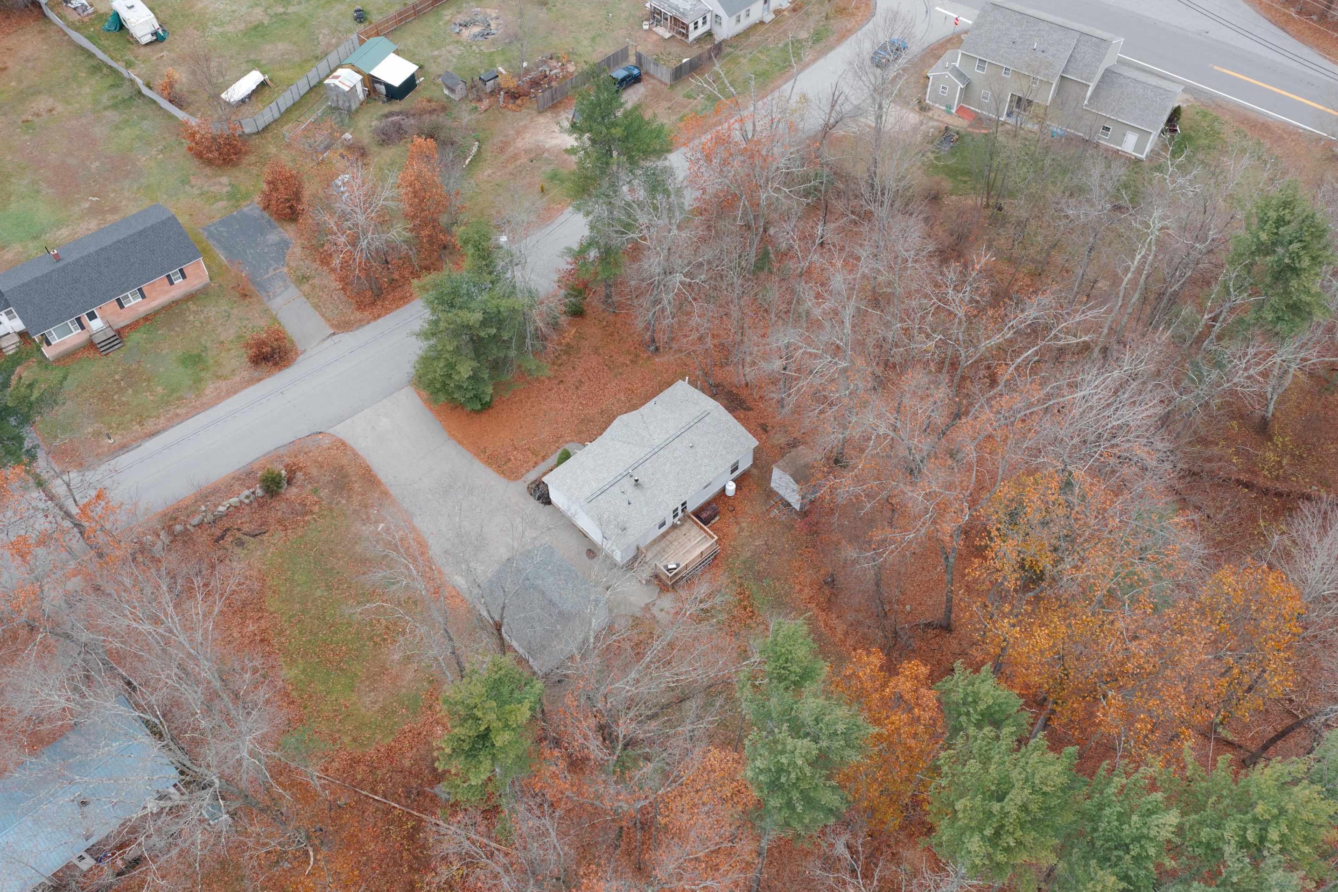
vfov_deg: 43.6
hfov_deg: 61.9
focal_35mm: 30
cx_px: 663
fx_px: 1115
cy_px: 476
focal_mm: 14.4
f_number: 2.8
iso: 200
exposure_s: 1/240
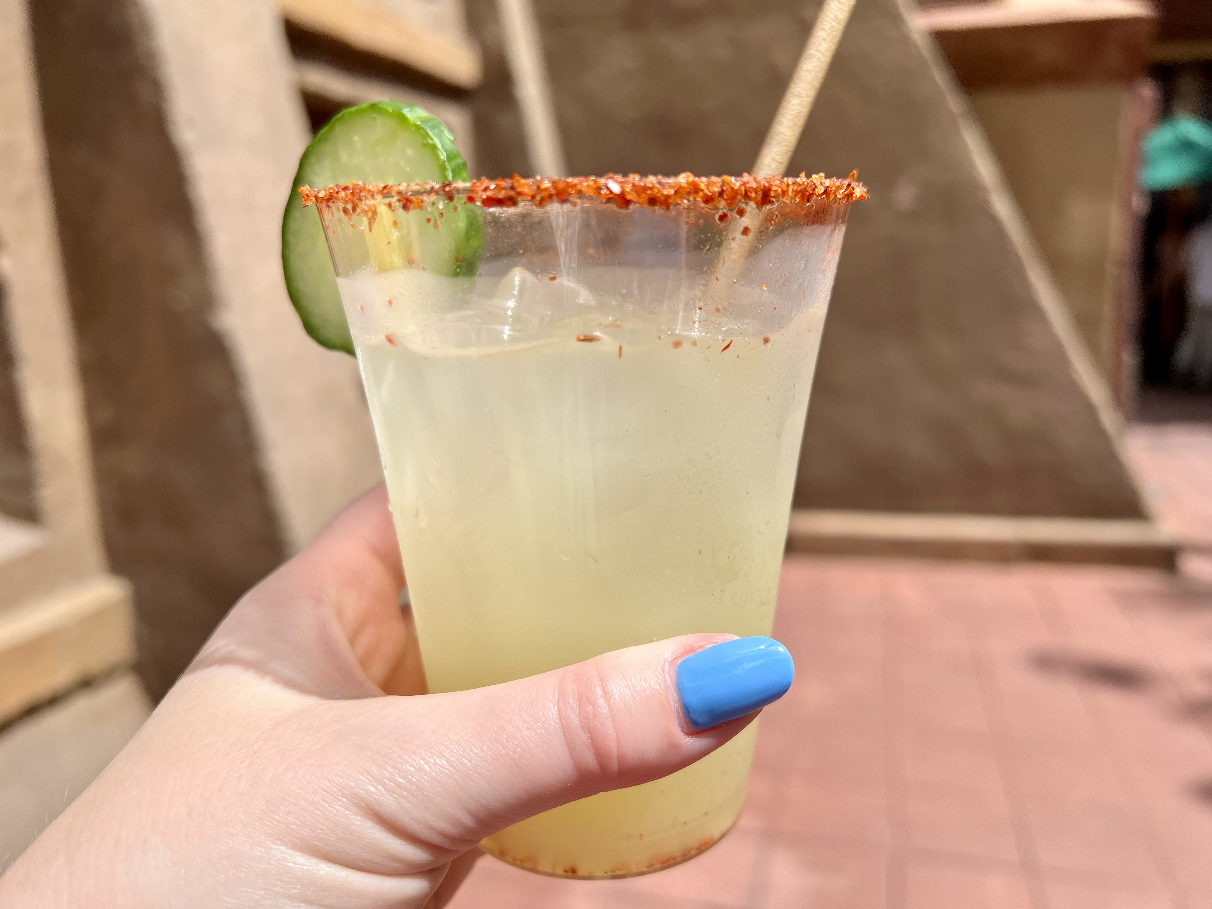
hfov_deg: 67.3
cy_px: 454
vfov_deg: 53.1
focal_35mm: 26
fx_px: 910
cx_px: 606
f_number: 1.5
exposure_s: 1/5319
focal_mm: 5.7
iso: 50
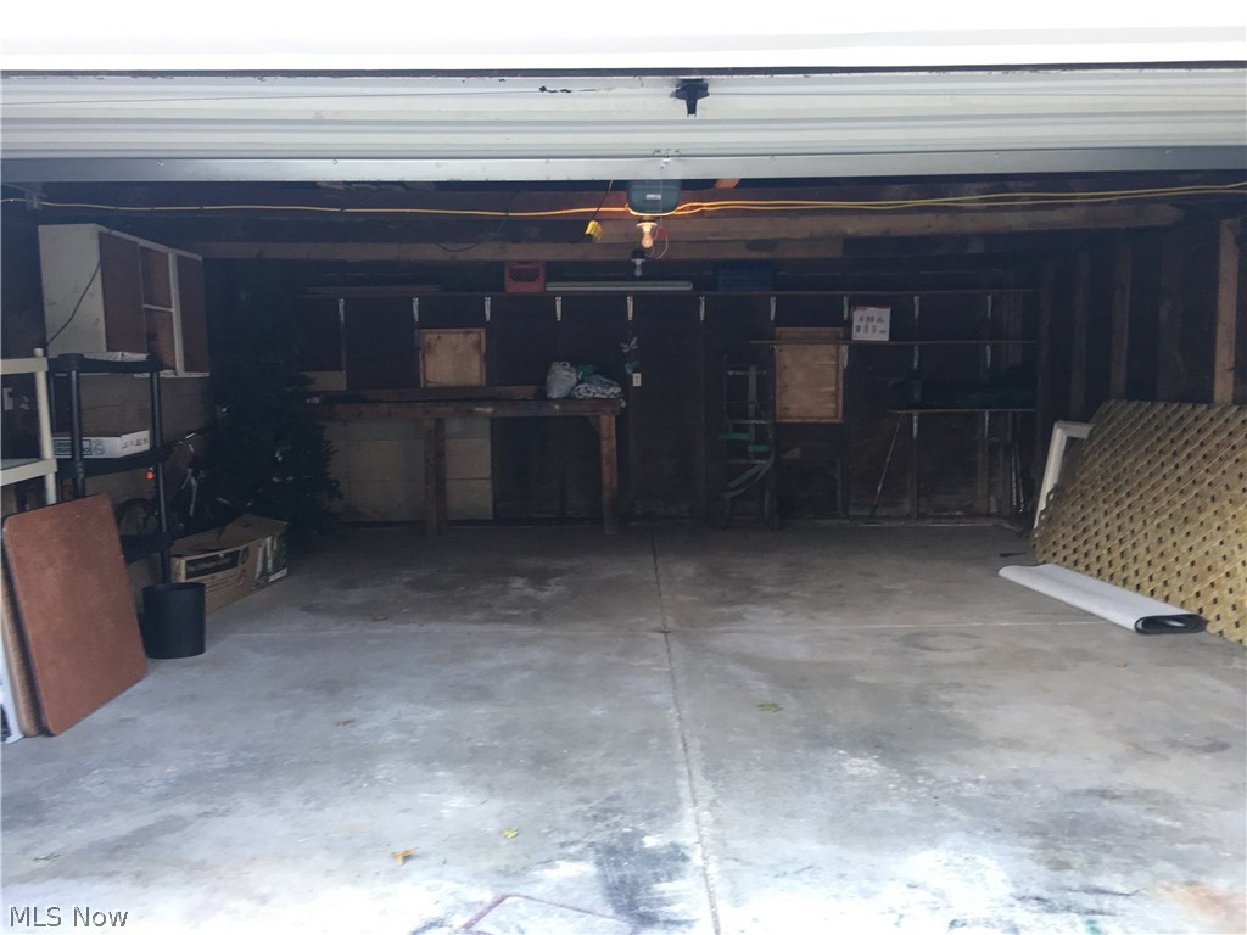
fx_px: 1045
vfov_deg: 48.2
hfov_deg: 61.7
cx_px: 624
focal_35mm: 29
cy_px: 468
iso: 50
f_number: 2.2
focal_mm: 4.15
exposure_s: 1/30
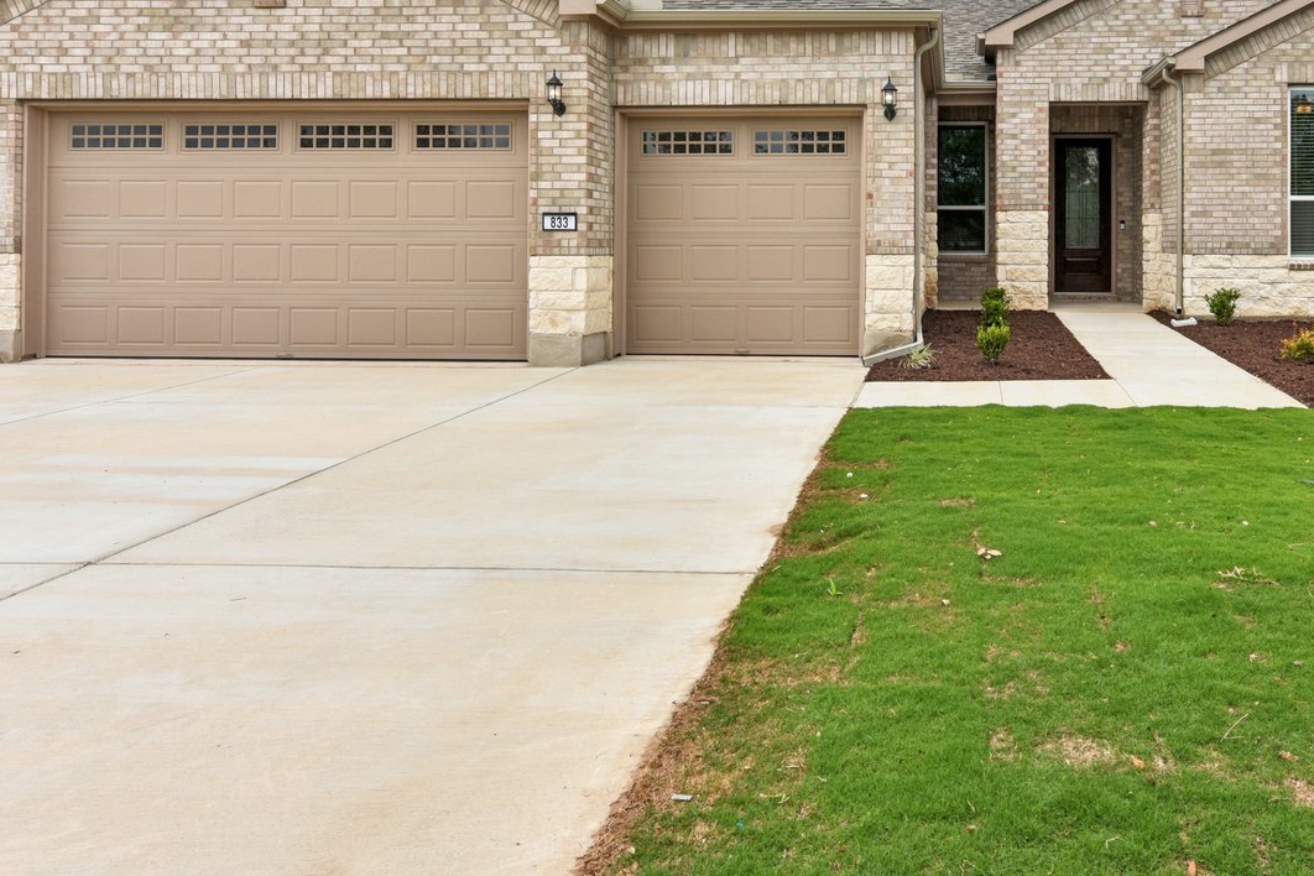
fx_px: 985
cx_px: 887
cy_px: 228
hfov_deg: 65.4
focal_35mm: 27
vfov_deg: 46.4
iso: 100
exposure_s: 1/500
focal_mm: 14
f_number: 8
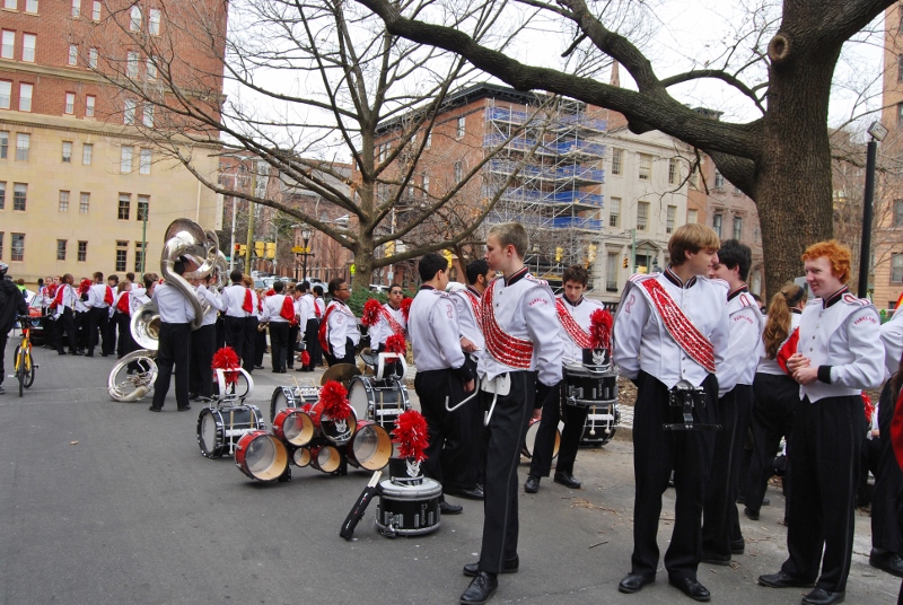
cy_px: 302
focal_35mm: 30
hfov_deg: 61.9
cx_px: 452
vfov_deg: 43.7
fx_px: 754
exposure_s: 1/250
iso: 200
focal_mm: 20
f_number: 8
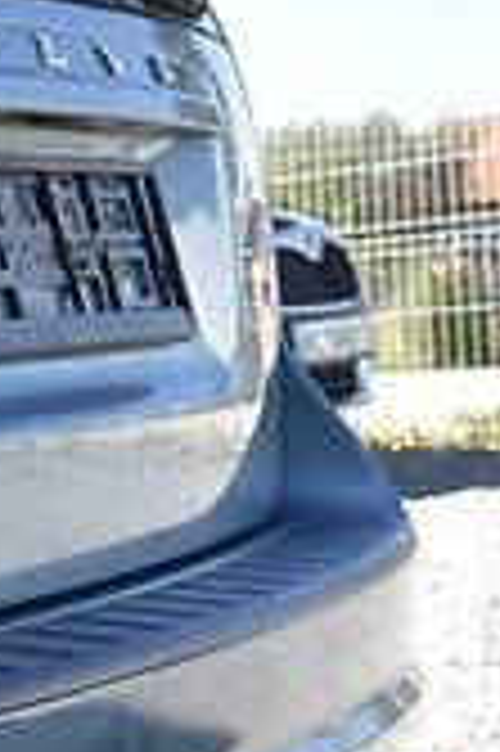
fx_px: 2401
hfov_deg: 9.1
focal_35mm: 115
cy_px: 426
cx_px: -1081
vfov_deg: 17.8
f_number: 8
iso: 400
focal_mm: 24
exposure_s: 1/250
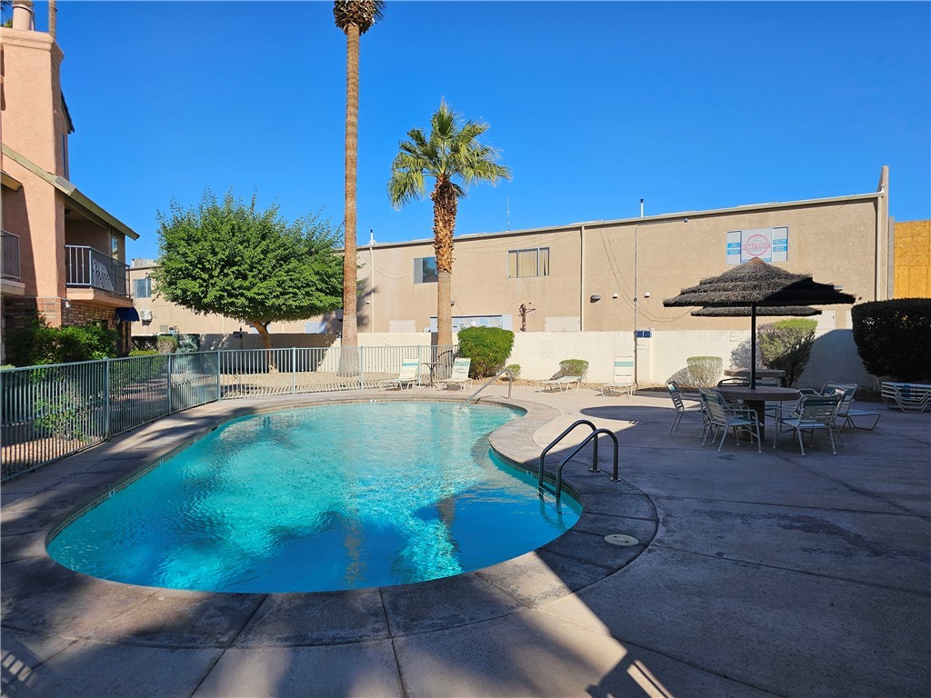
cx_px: 466
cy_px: 349
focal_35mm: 23
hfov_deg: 73.9
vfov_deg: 58.9
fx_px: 619
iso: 12
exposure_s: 1/1550
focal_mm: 6.3
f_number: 1.7
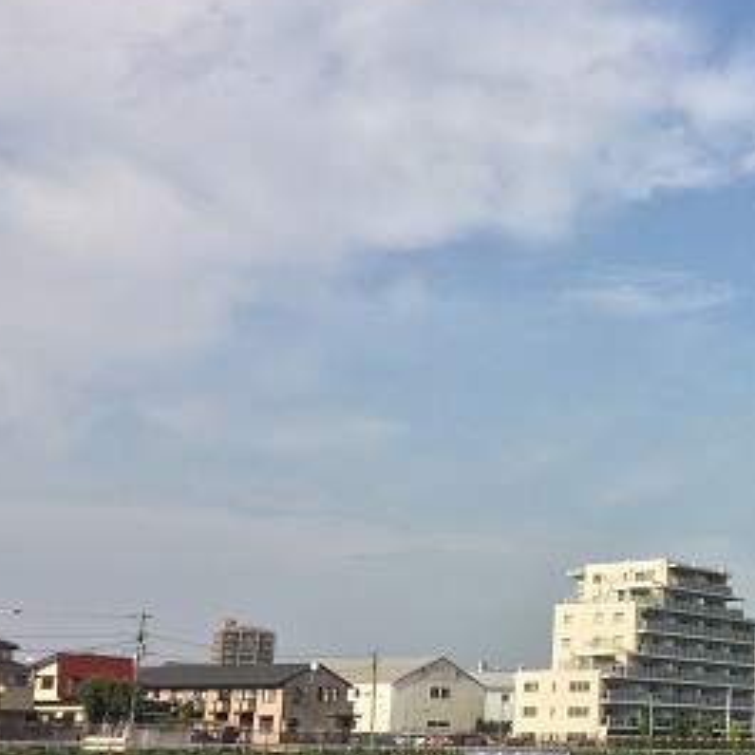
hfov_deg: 27.7
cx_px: 764
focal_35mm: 58
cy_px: 464
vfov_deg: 29.5
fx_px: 1431
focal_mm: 4.15
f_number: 2.2
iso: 32
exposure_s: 1/3165
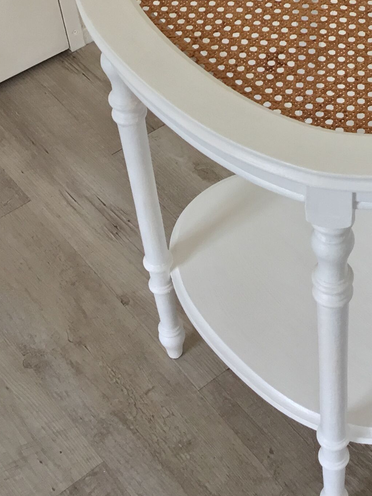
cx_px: 317
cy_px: 99
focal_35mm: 74
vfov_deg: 25.9
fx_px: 1060
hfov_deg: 19.6
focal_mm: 3.3
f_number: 2.4
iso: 32
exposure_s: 1/33
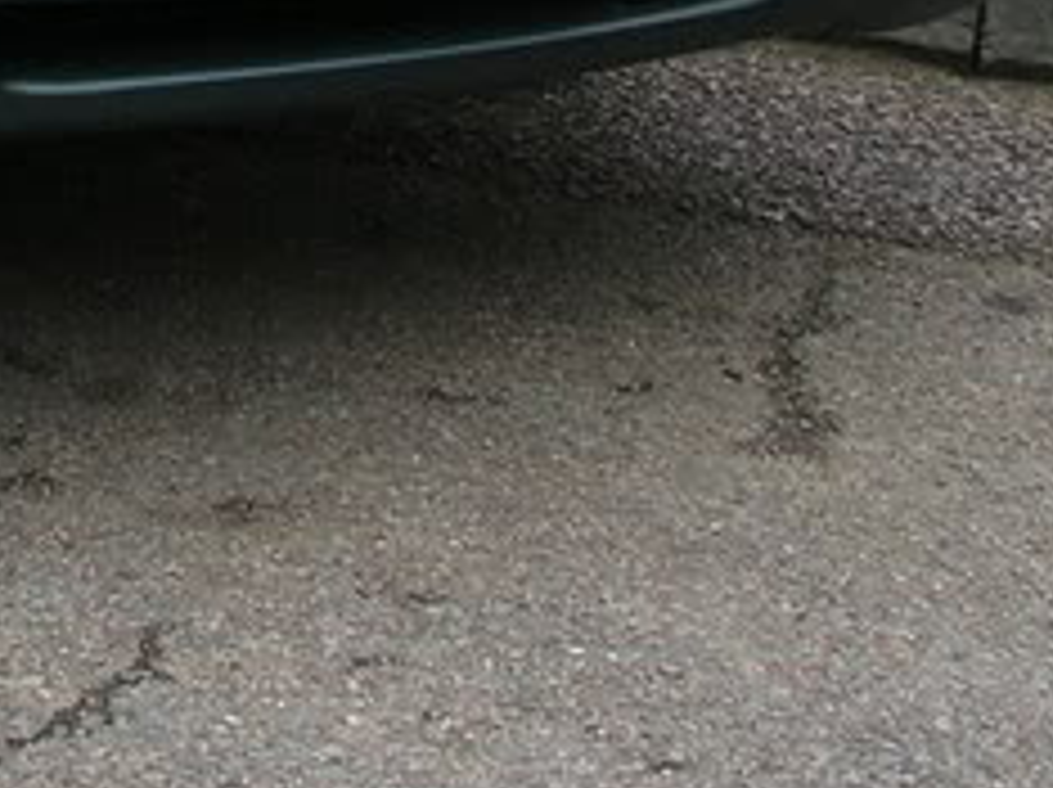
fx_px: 3950
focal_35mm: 130
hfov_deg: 14.2
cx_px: -549
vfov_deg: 10.9
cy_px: -464
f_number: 5.6
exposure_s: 1/182
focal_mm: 5.8
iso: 50
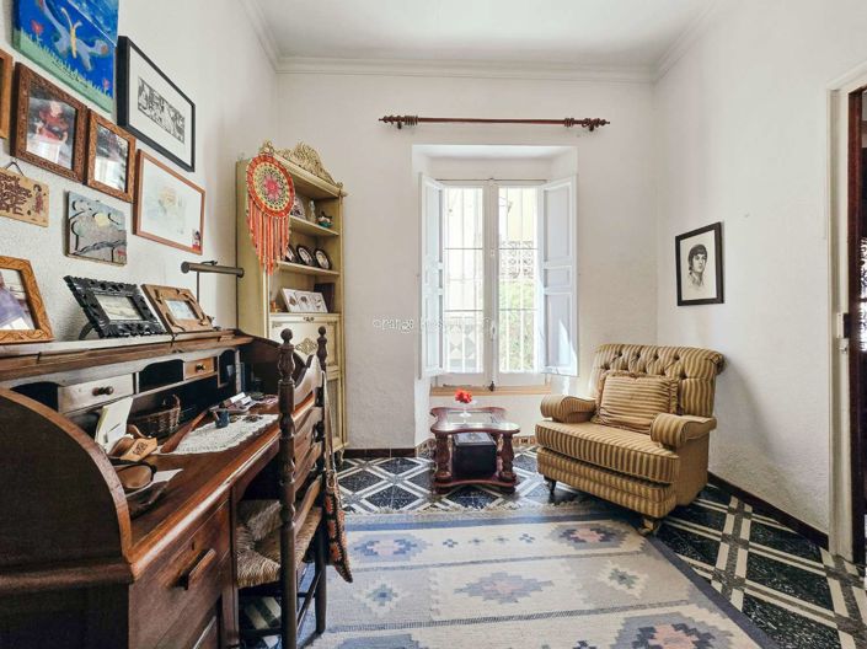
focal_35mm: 13
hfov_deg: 106.2
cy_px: 324
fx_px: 325
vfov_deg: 89.9
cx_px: 434
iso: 80
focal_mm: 2.2
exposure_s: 1/100
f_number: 2.2
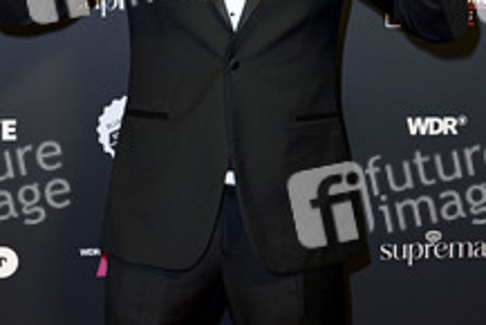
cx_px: 199
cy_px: 83
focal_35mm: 81
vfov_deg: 16.8
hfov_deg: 25.0
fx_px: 1094
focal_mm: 44
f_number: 5
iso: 1600
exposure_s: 1/200
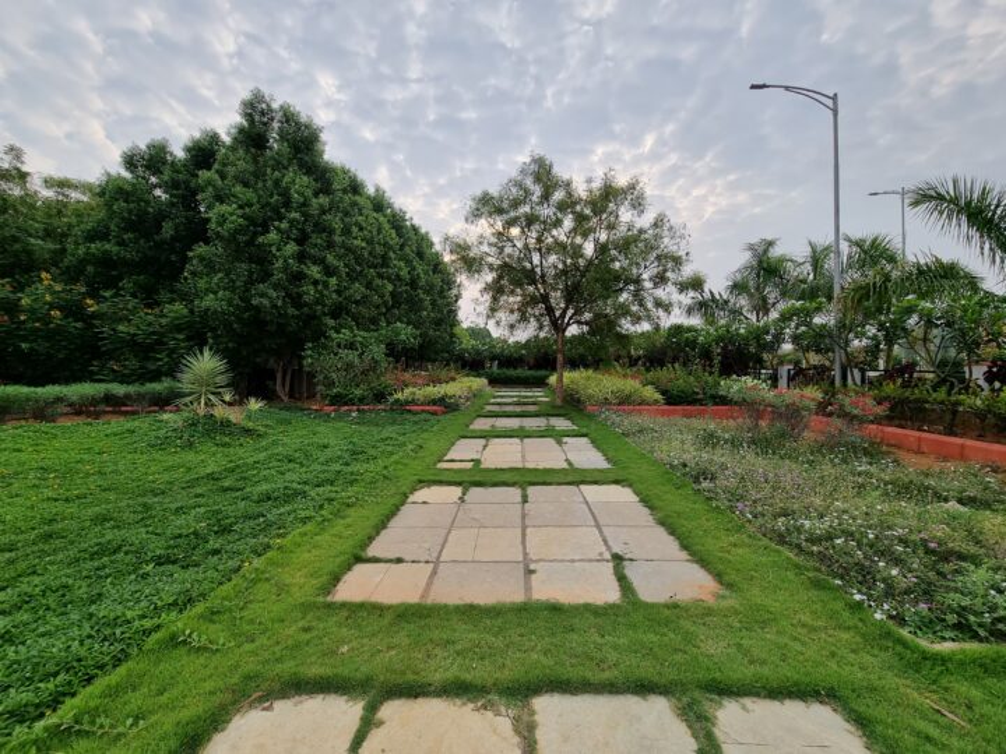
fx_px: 378
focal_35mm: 13
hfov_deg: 106.2
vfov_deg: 89.9
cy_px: 377
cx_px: 503
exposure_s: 1/520
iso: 50
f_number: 2.2
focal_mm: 2.2
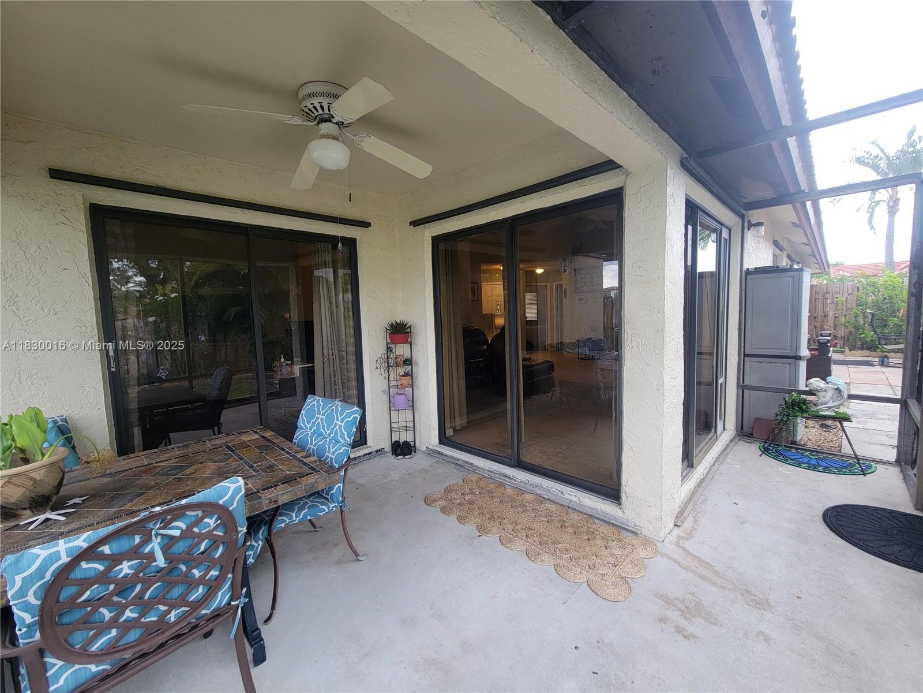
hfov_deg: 106.2
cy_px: 346
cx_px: 462
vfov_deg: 89.9
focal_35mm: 13
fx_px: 347
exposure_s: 1/60
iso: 80
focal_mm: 2.2
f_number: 2.2
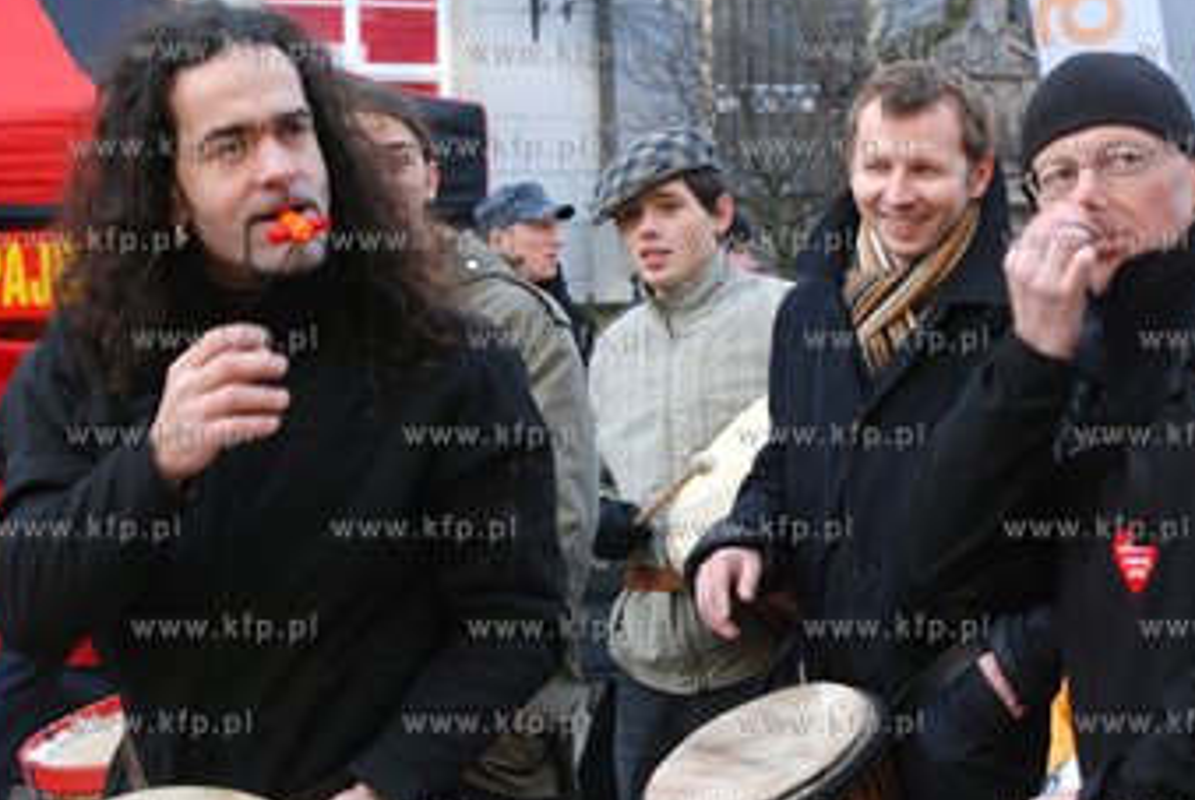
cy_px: 388
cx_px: 684
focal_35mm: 99
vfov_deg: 13.9
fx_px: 3290
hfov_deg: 20.6
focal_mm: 56
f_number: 5.6
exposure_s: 1/125
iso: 500
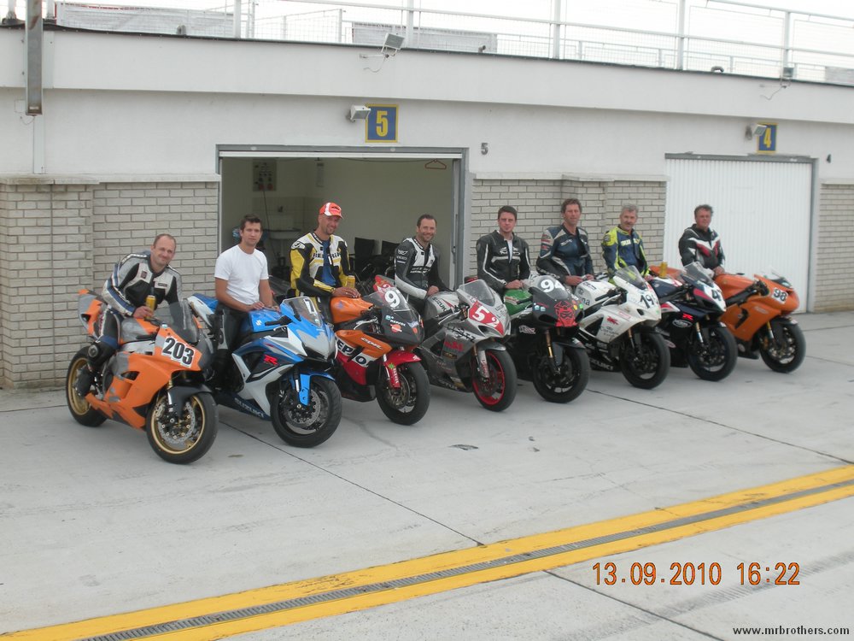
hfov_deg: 38.2
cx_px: 427
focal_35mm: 50
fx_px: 1234
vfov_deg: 29.1
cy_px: 320
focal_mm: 9.1
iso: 64
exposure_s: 1/118
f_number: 4.4
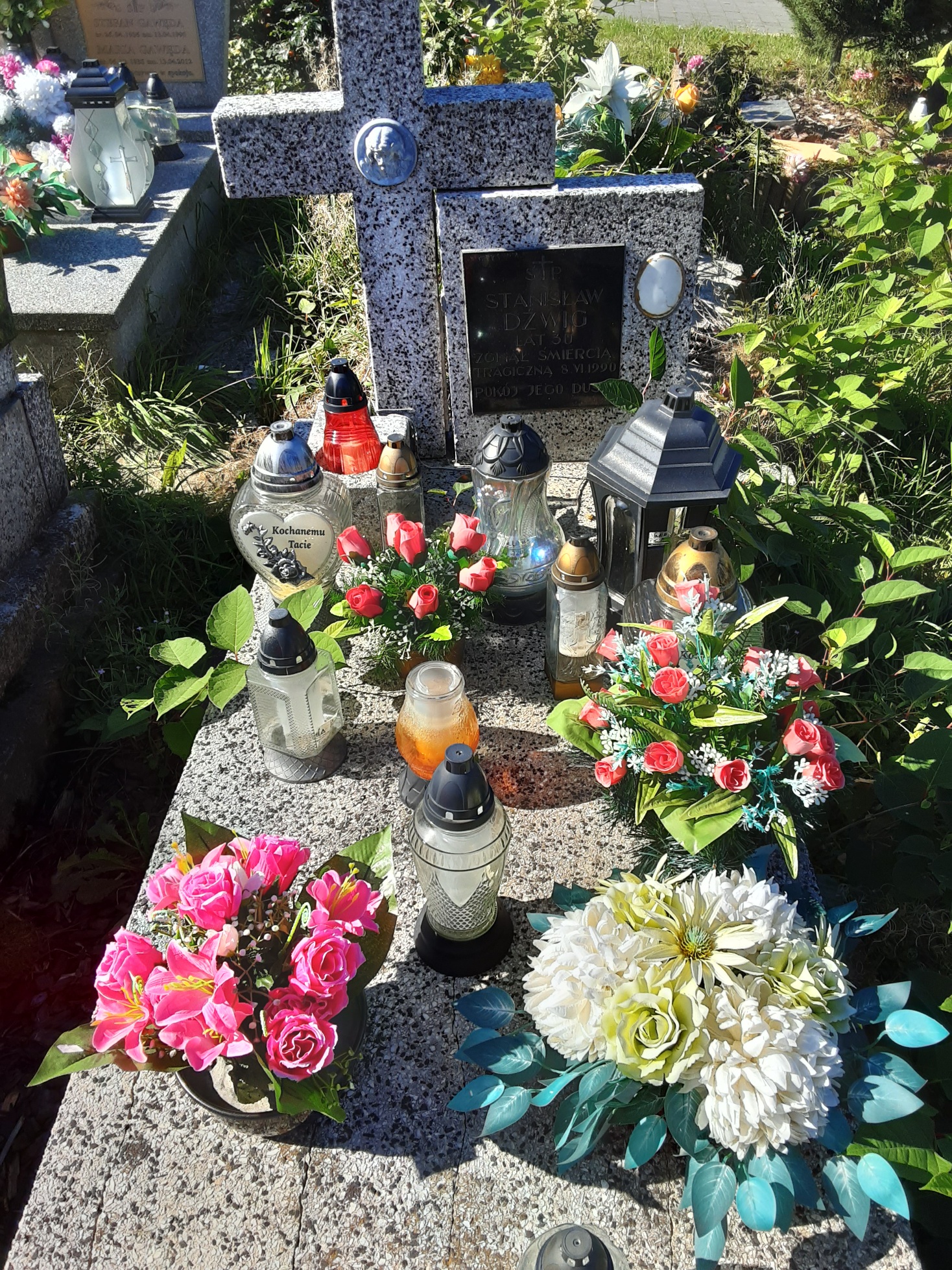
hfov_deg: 49.7
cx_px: 476
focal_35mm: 28
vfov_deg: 63.5
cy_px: 635
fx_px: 1027
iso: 40
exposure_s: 1/1429
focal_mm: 2.9
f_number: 1.9
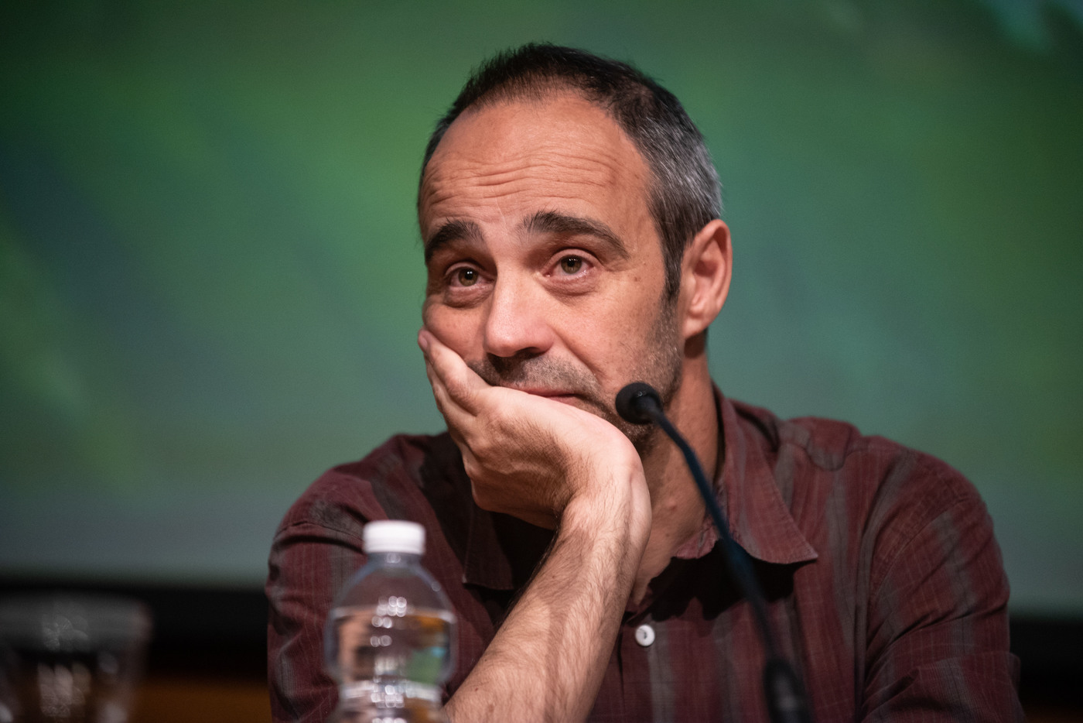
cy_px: 362
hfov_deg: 11.1
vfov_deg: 7.4
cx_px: 542
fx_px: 5566
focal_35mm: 185
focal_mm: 185
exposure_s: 1/250
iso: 3200
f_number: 2.8
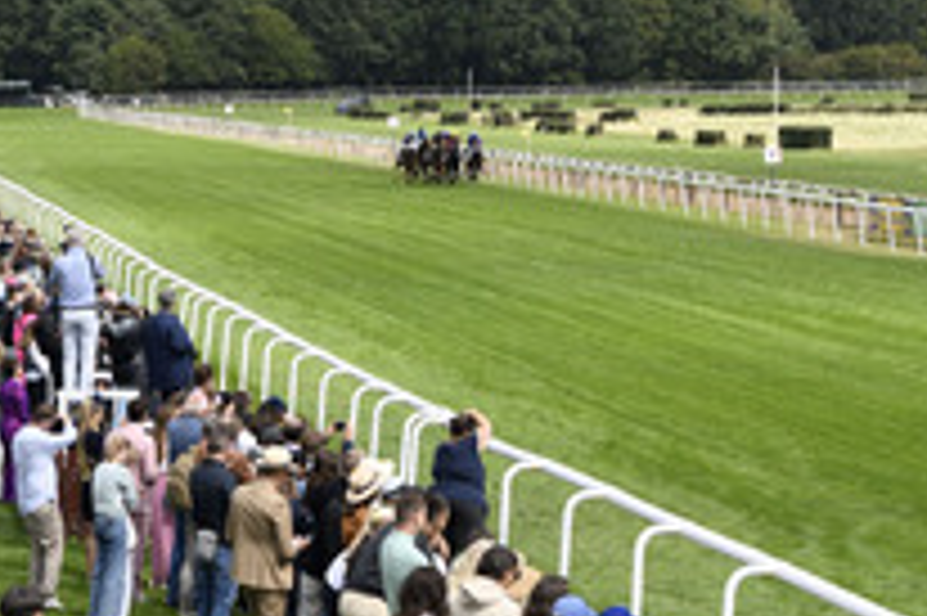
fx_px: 4400
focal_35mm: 171
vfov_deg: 8.0
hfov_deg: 12.0
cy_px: 238
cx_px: 106
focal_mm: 78
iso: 640
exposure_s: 1/5000
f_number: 5
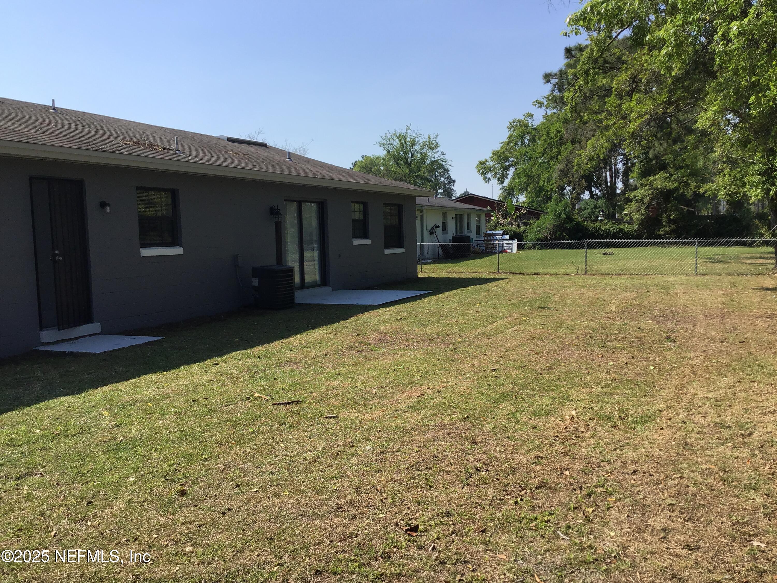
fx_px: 696
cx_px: 388
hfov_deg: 58.4
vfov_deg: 45.4
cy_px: 292
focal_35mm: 31
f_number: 2.4
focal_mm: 3.3
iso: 25
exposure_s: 1/1199
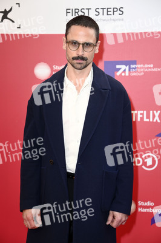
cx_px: 80
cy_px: 122
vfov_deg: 22.2
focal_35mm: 92
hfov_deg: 14.8
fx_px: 618
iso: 500
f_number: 5.6
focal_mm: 92
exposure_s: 1/250
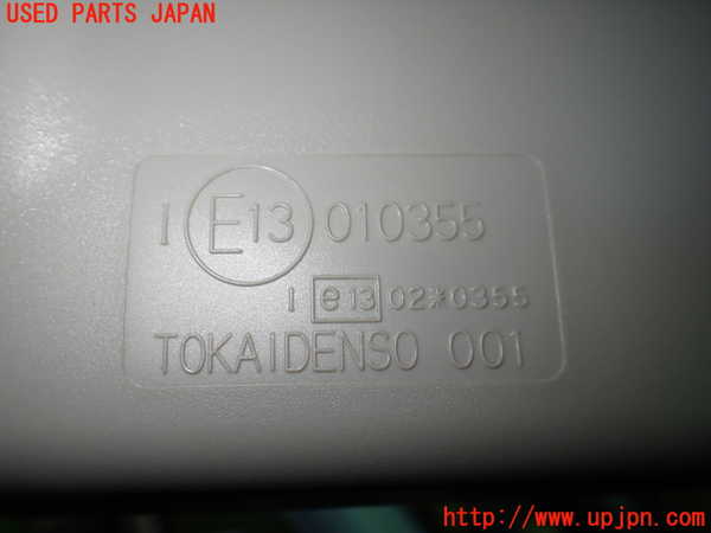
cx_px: 356
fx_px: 616
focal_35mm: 30
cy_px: 266
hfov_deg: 60.0
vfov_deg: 46.8
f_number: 2.3
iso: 100
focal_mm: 5.4
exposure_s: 1/125
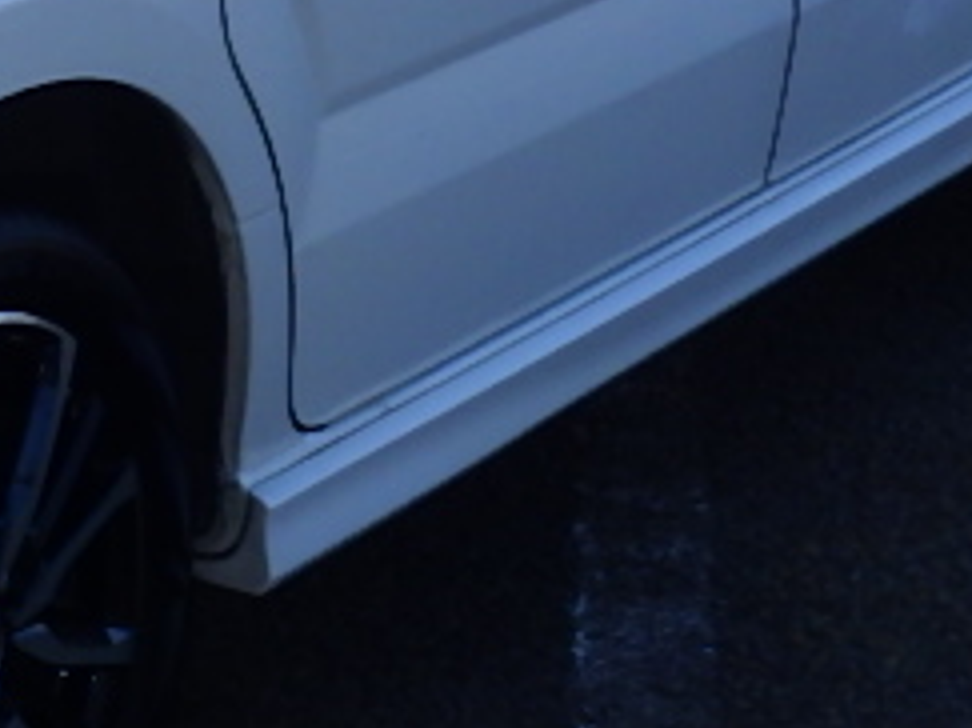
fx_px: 4968
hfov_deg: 10.9
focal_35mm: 177
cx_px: -360
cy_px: -380
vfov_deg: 8.2
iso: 125
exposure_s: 1/250
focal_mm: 7.5
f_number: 5
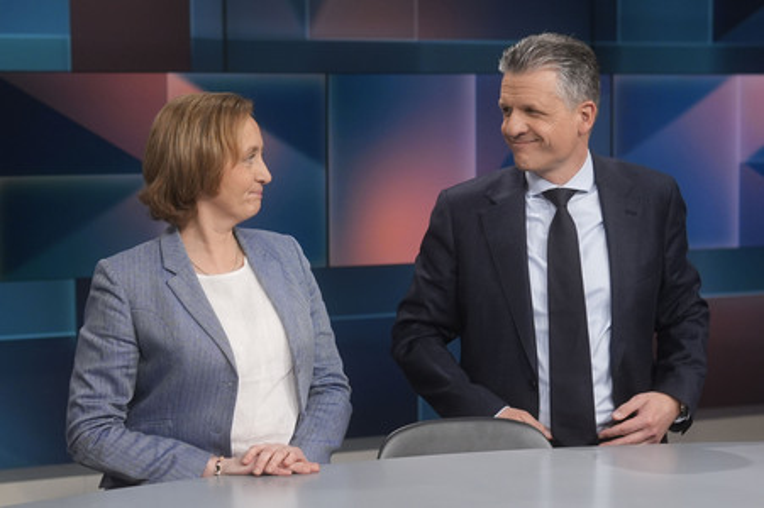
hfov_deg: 43.6
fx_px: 954
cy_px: 254
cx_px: 382
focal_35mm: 45
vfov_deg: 29.8
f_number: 2.2
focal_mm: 30
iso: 640
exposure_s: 1/250
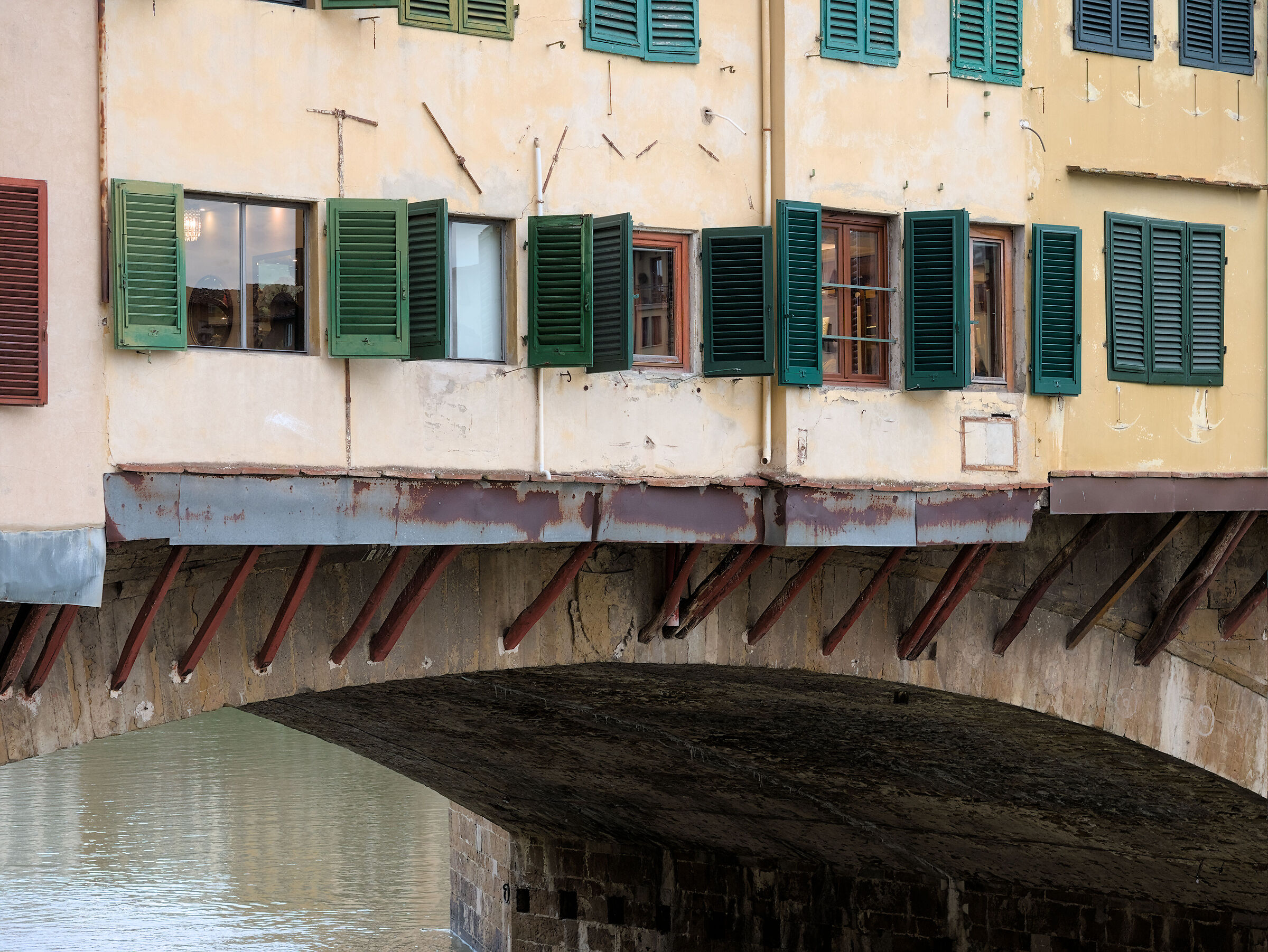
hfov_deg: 24.4
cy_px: 476
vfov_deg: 18.5
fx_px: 2932
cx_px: 634
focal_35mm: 80
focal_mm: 40
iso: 200
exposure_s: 1/100
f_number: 5
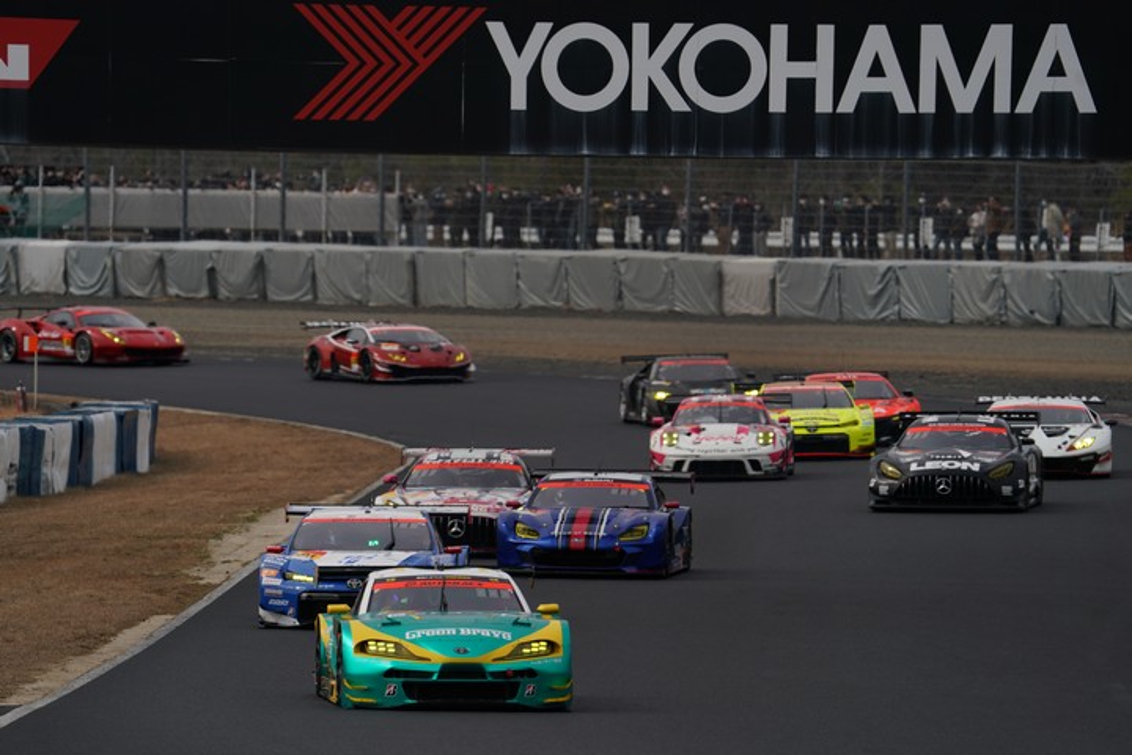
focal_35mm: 407
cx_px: 566
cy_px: 378
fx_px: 12797
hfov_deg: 5.1
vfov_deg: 3.4
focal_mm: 407
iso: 100
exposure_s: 1/800
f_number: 6.3
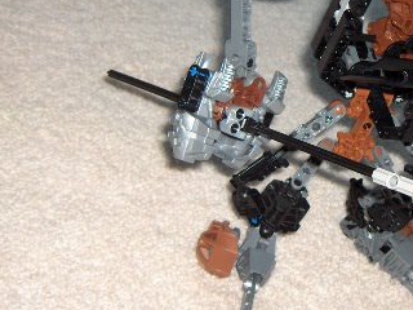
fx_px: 931
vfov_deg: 18.8
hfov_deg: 24.0
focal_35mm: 78
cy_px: 97
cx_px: 410
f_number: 2.8
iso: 100
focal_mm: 8
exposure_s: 1/60
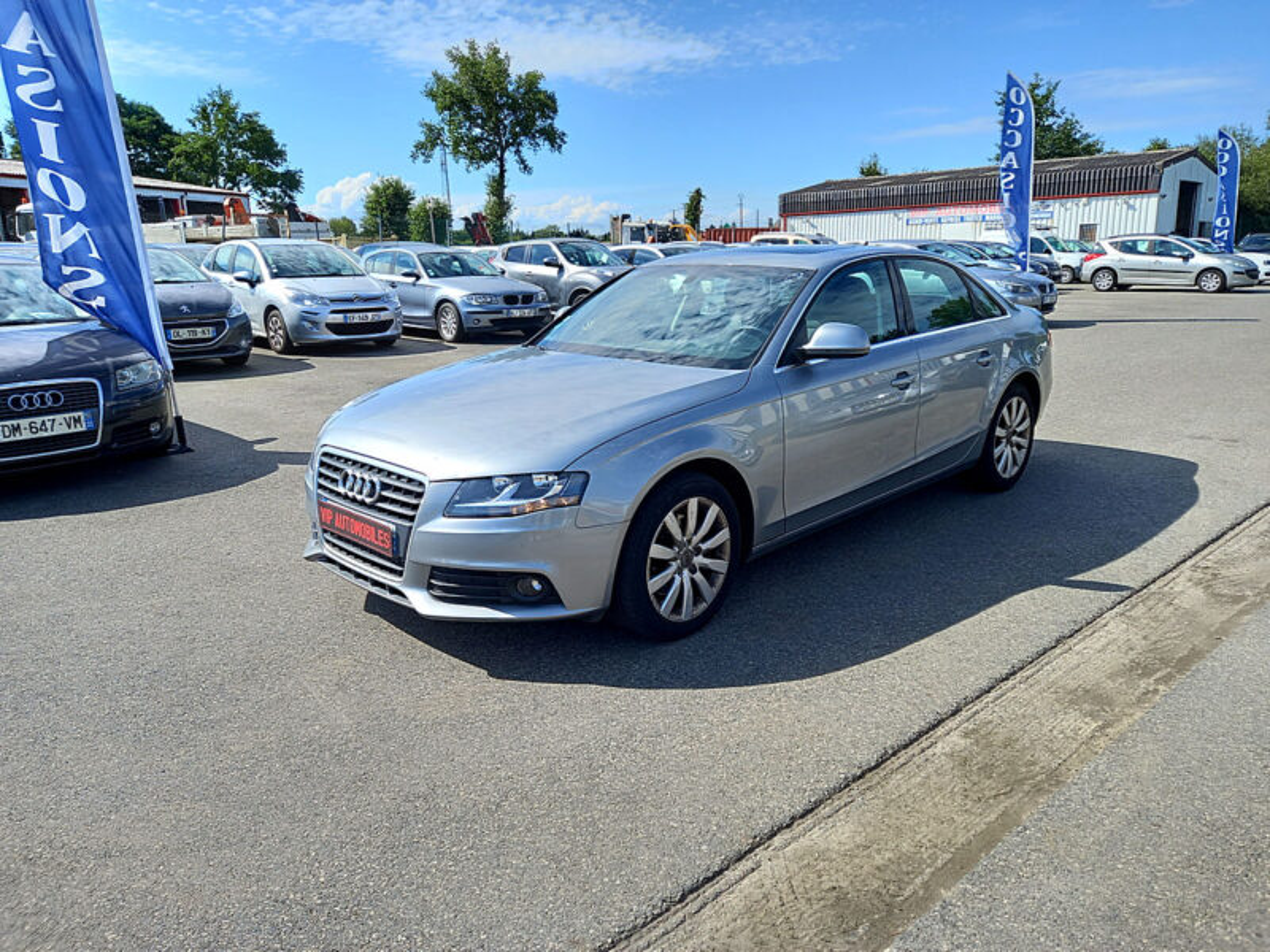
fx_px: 917
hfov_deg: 69.4
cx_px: 635
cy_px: 476
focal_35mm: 25
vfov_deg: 54.9
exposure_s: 1/398
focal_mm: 4.6
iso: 25
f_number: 2
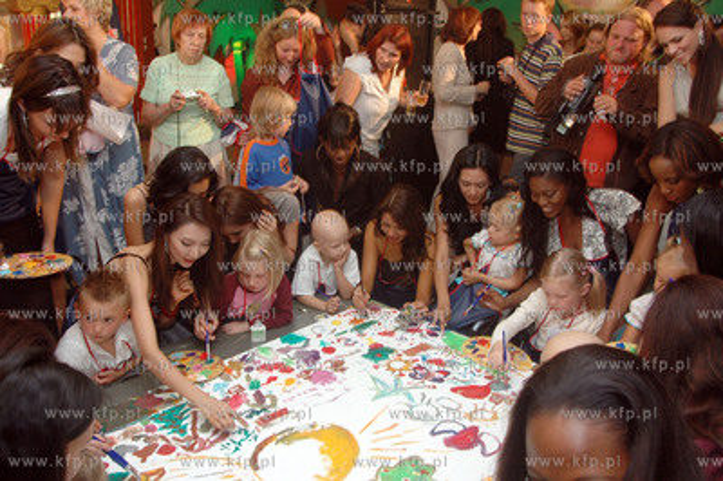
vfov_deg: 43.5
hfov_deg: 62.0
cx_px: 362
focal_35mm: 30
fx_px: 602
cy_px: 240
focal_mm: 20
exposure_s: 1/30
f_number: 5
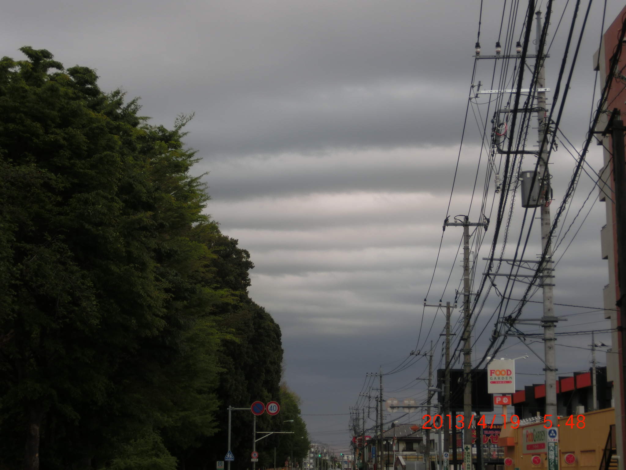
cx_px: 313
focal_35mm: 68
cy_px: 235
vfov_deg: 21.6
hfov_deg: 28.6
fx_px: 1230
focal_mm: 12.1
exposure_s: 1/125
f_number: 4.7
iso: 100
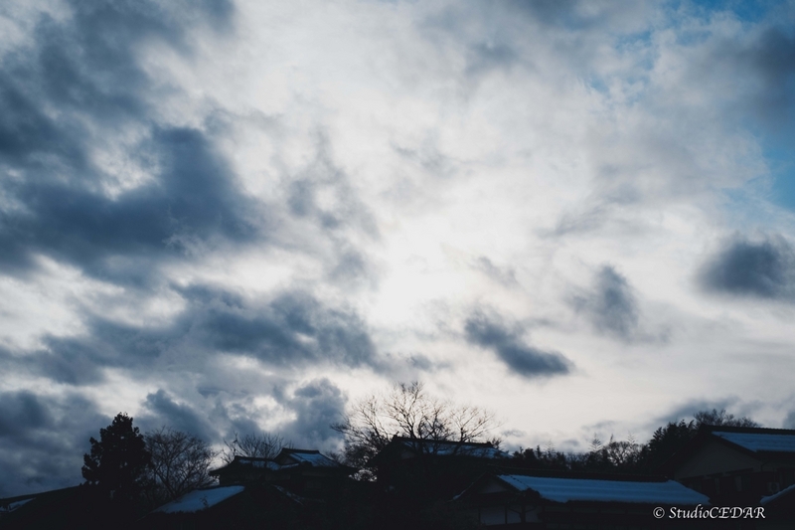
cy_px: 265
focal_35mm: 53
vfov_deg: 25.5
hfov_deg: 37.5
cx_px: 398
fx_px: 1170
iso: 320
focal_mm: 35
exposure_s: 1/500
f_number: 11
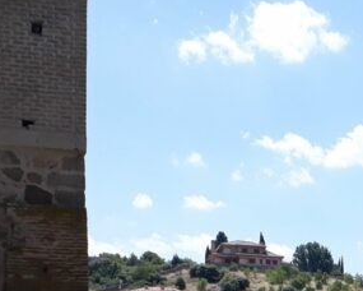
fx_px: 1074
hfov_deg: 18.0
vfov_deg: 14.1
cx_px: 459
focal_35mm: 100
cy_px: 471
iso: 40
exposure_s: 1/1330
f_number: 1.9
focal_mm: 3.6
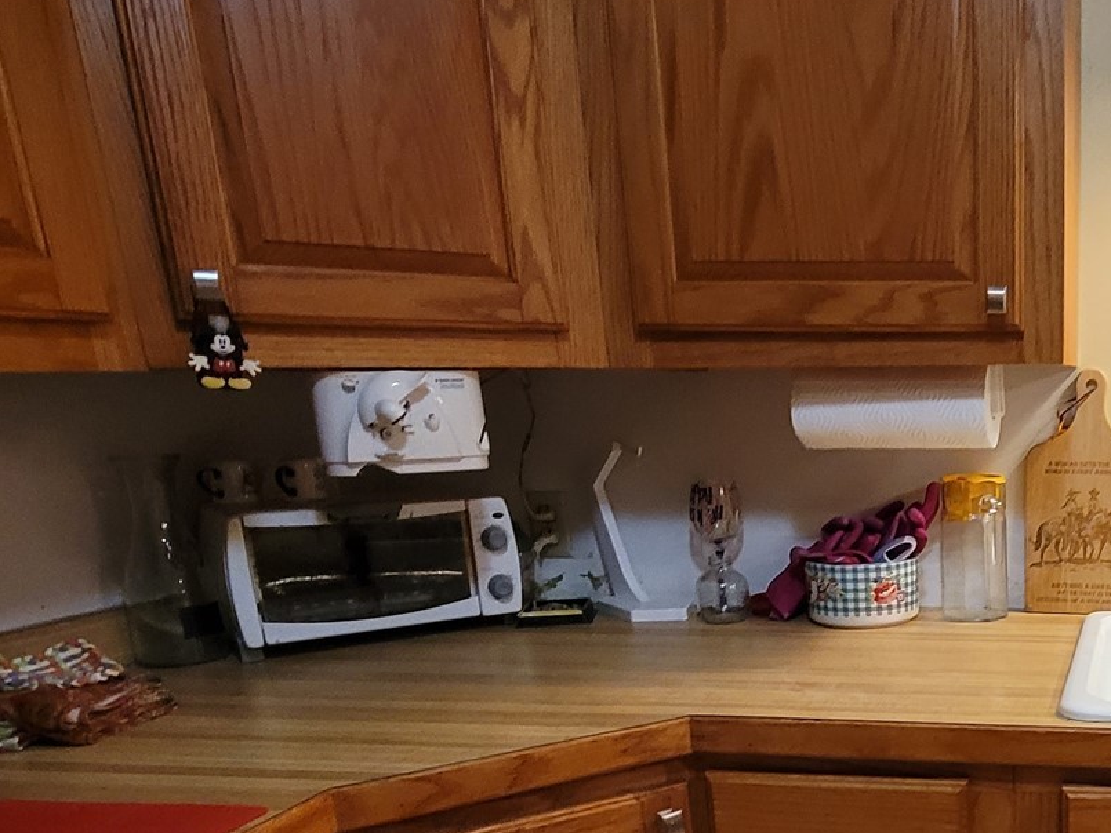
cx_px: 1054
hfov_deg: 49.9
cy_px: 665
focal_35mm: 31
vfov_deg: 43.4
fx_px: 995
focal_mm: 2.2
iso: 400
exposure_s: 1/40
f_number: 2.2
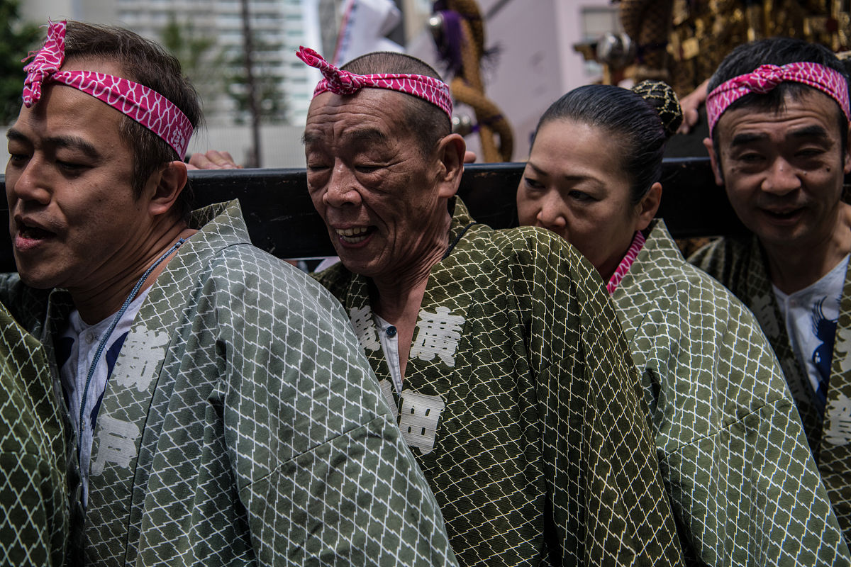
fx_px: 804
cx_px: 426
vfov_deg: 38.9
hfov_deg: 55.8
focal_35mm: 34
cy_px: 284
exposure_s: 1/2000
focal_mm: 34
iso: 250
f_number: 3.5
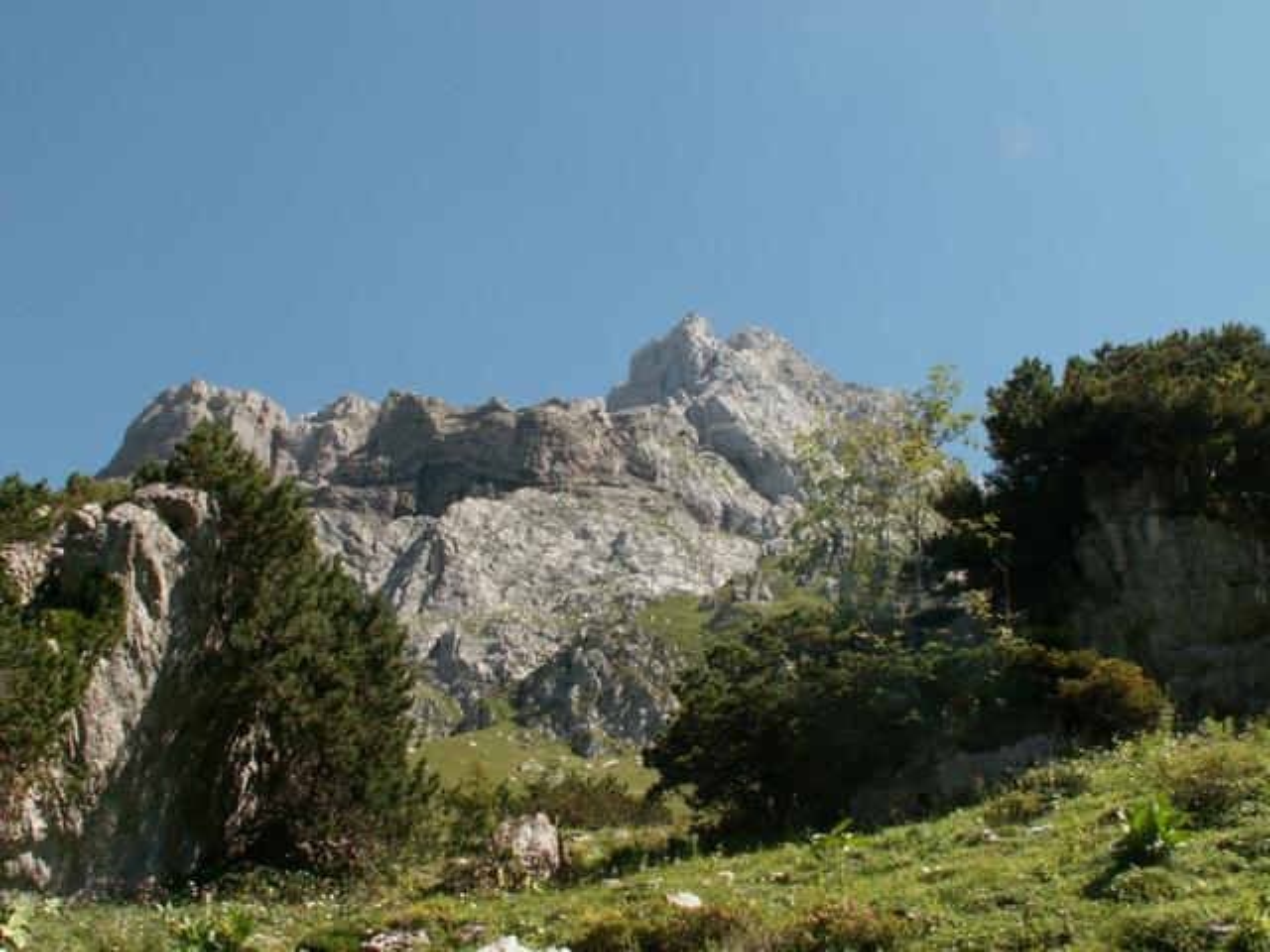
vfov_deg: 40.7
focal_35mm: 35
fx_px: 1284
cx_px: 635
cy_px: 476
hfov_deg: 52.6
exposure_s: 1/100
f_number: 8
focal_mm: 5.86
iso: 50
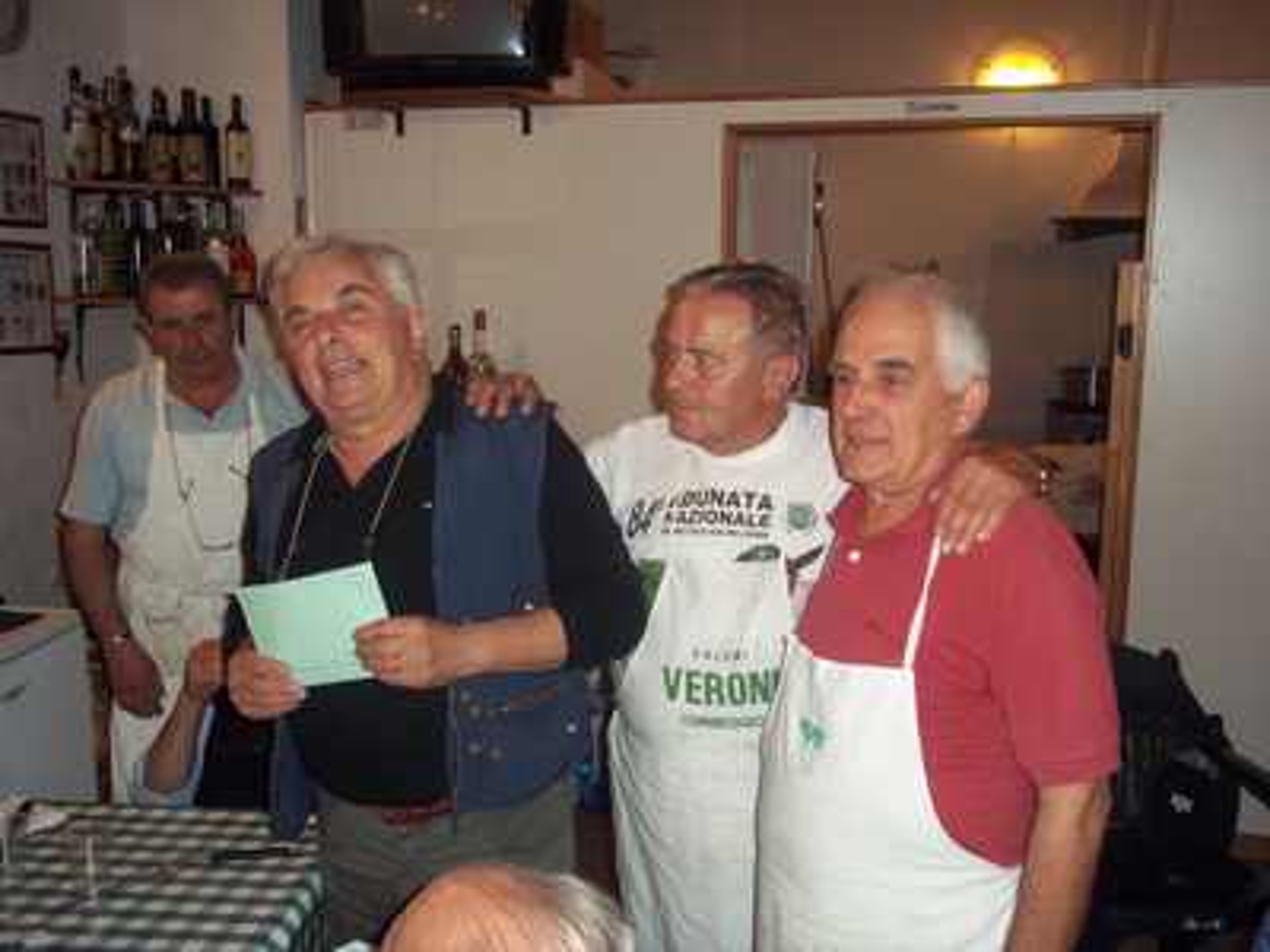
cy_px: 476
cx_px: 635
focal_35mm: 36
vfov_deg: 39.7
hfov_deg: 51.4
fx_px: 1321
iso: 160
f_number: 3.1
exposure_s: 1/30
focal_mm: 6.5
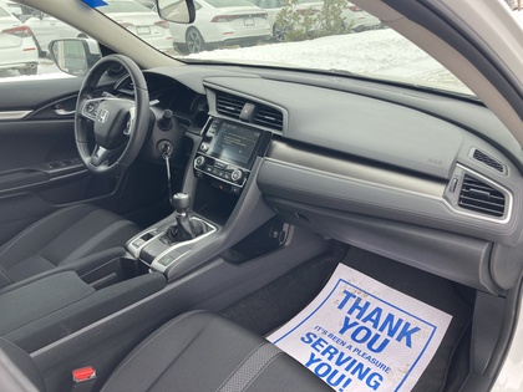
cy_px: 196
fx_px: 423
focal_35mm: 28
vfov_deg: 49.7
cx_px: 262
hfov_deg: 63.4
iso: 20
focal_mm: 3.99
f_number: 1.8
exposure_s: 1/136
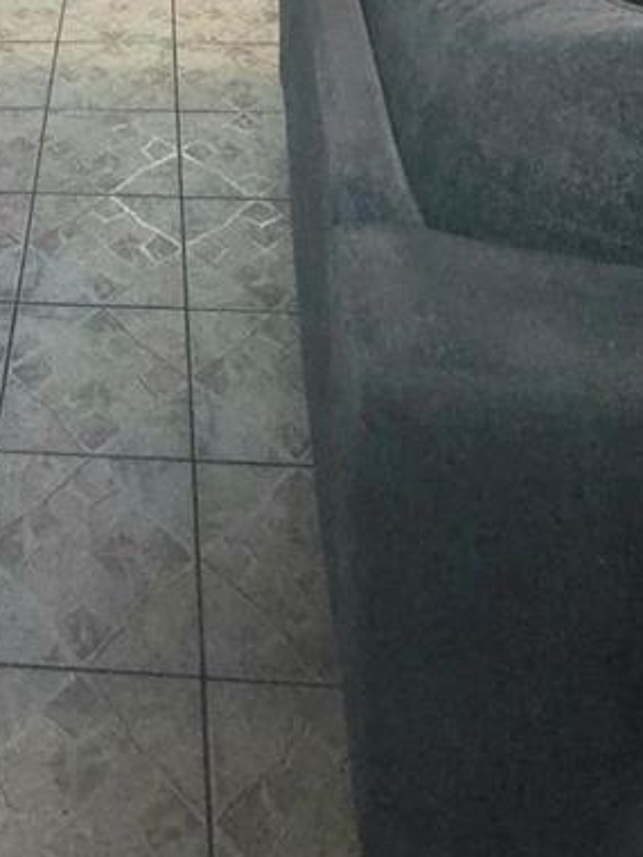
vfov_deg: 29.5
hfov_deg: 33.0
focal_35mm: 41
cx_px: 45
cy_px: -401
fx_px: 1015
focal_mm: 2.2
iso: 400
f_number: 2.2
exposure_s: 1/40
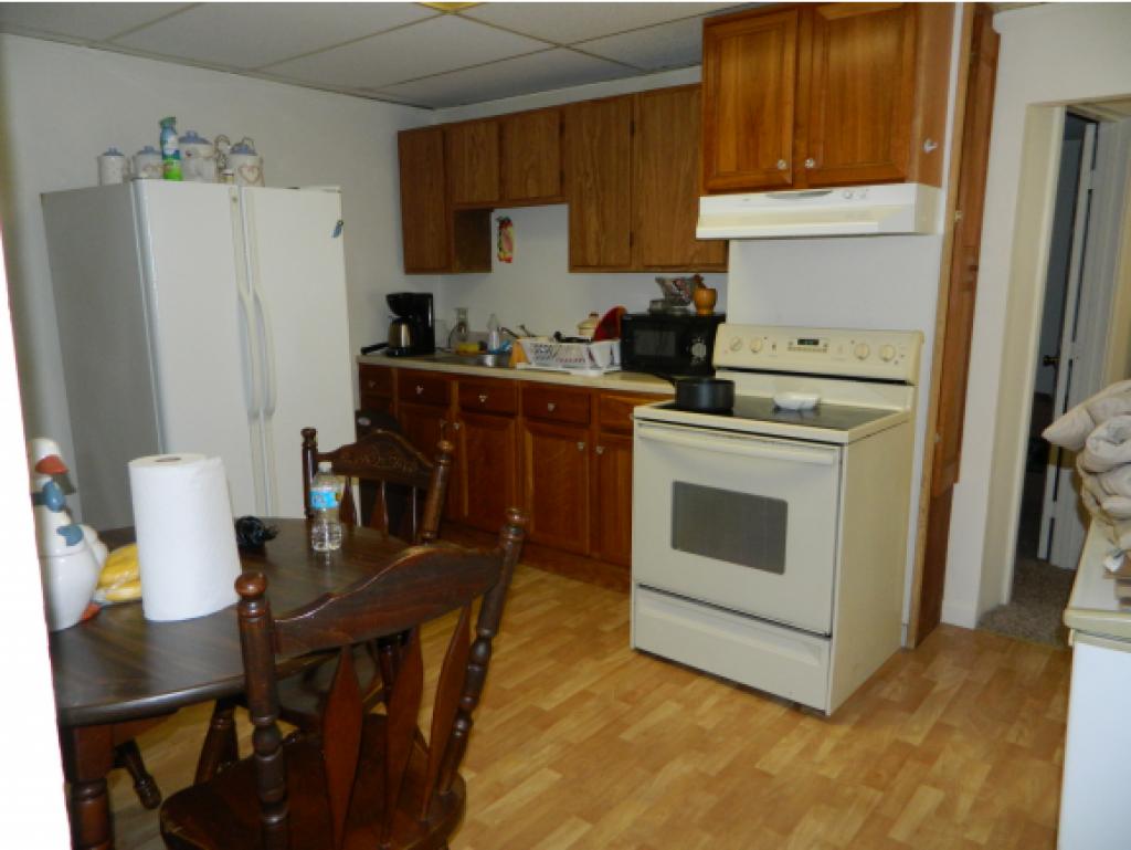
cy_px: 425
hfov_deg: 69.4
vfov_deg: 54.9
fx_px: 817
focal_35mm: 25
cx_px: 566
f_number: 3.1
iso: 200
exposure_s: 1/30
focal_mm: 4.5
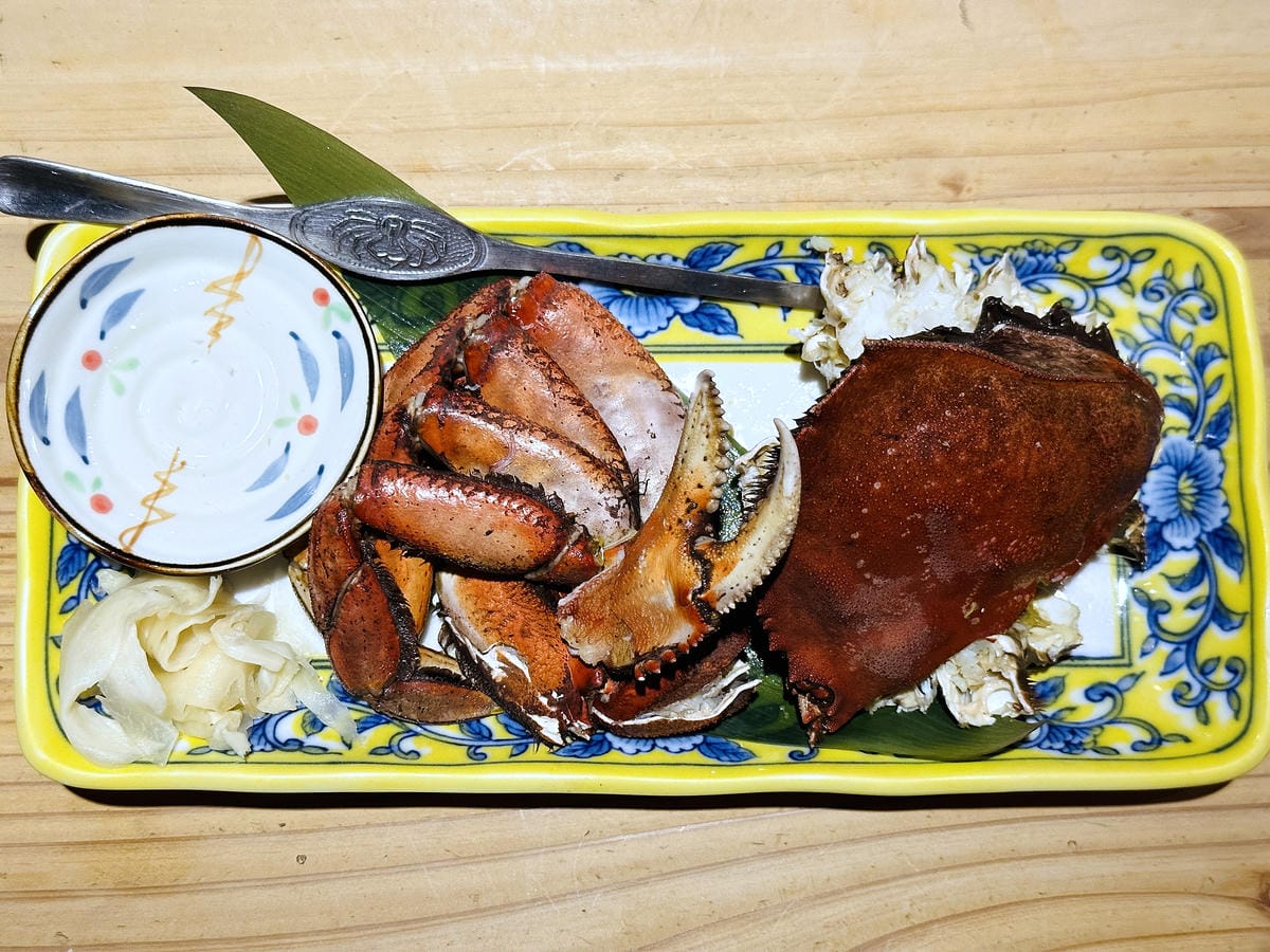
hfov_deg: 39.7
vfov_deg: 30.3
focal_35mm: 48
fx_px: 1761
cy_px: 476
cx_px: 635
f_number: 1.78
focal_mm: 6.86
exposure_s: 1/60
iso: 160
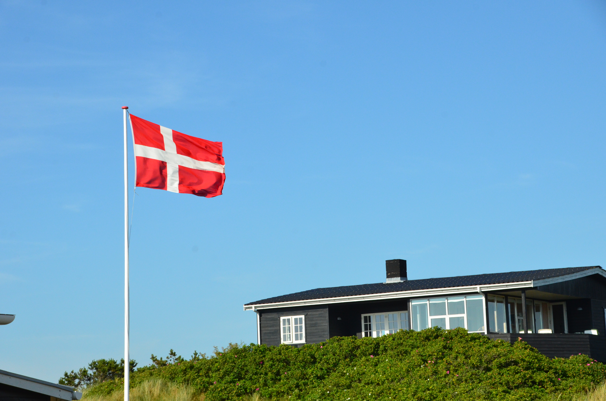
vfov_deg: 11.7
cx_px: 303
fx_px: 1965
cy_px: 200
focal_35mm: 117
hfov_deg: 17.5
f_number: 13
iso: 1000
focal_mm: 78
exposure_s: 1/1250
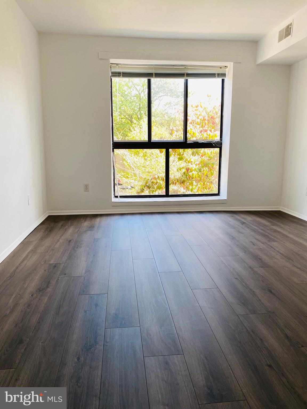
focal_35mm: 26
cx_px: 154
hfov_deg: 53.1
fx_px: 307
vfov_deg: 67.3
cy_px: 204
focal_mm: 4.25
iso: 40
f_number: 1.8
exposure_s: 1/120
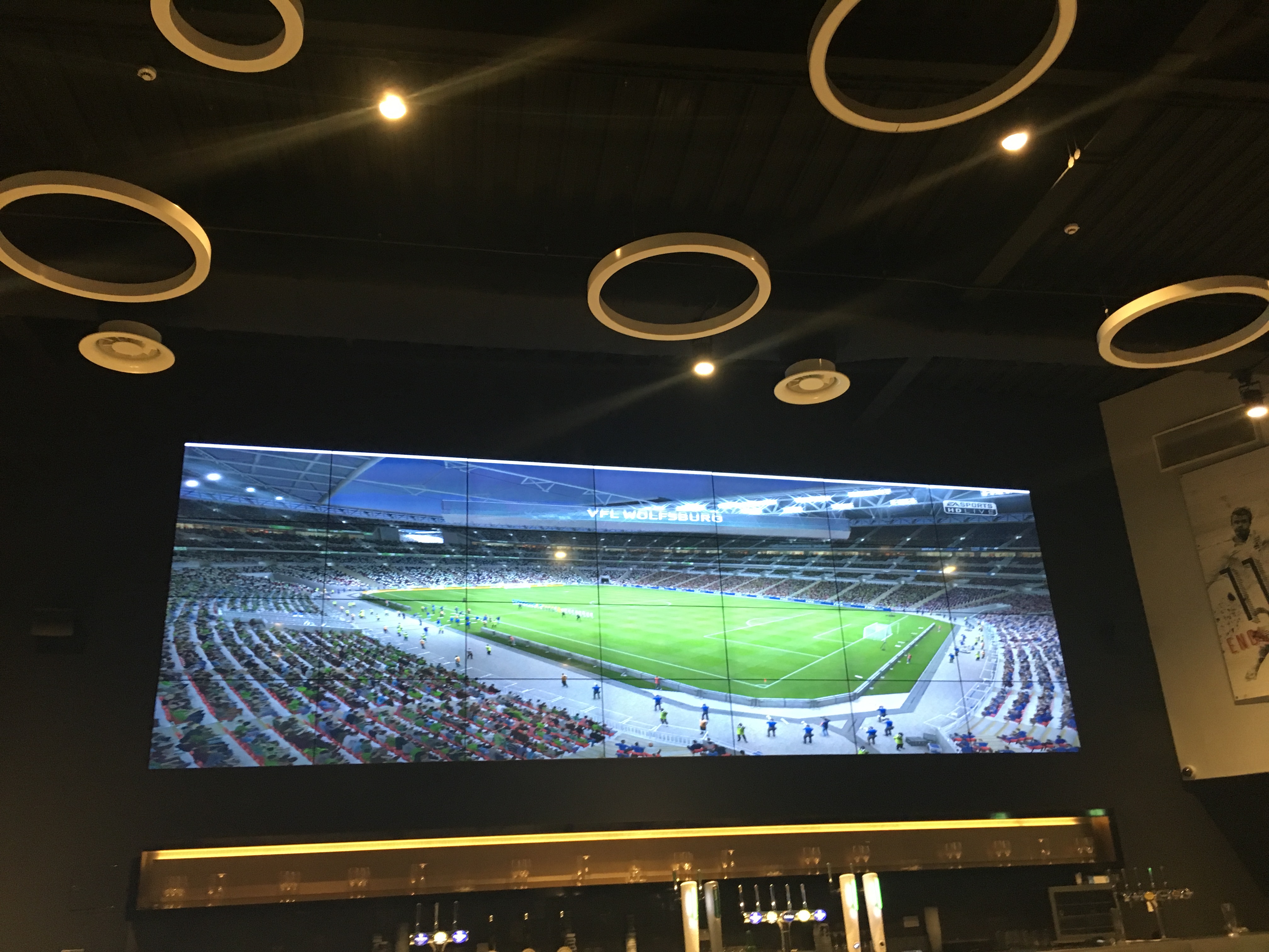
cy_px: 476
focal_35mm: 29
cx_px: 634
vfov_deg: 48.2
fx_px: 1063
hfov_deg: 61.7
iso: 250
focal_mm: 4.15
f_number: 2.2
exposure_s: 1/33
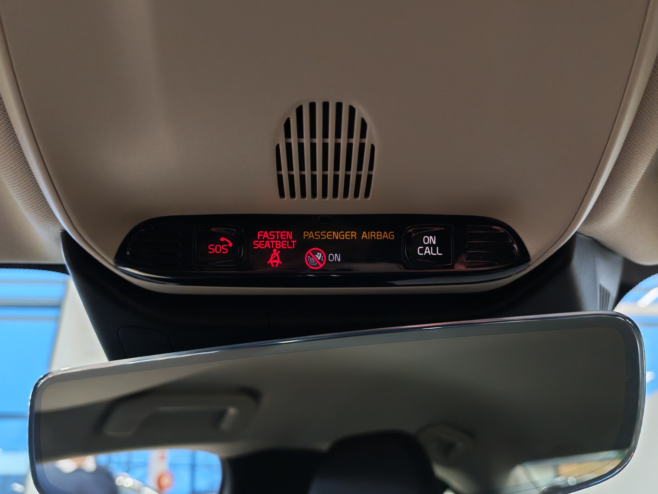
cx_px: 329
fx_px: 608
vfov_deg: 44.2
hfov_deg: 56.8
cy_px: 247
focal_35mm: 32
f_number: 1.9
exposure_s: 1/50
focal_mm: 6.12
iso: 800
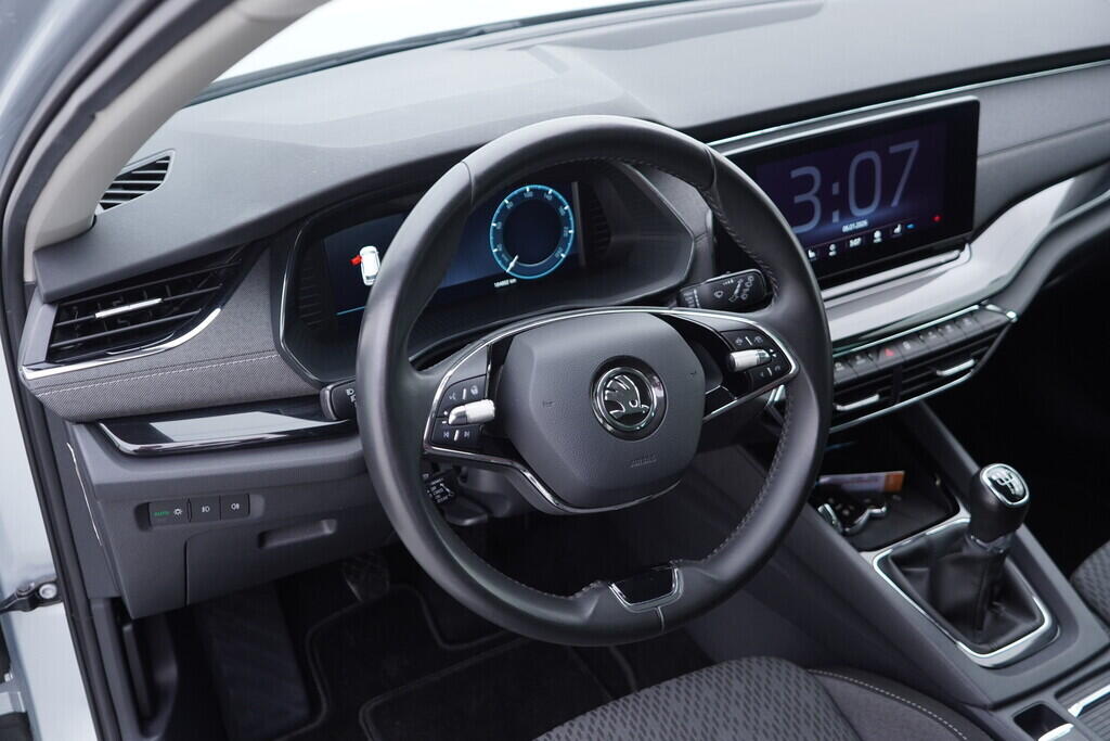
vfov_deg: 36.9
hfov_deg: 53.1
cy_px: 370
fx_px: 1110
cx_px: 555
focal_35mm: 36
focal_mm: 24
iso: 250
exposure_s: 1/40
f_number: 2.8
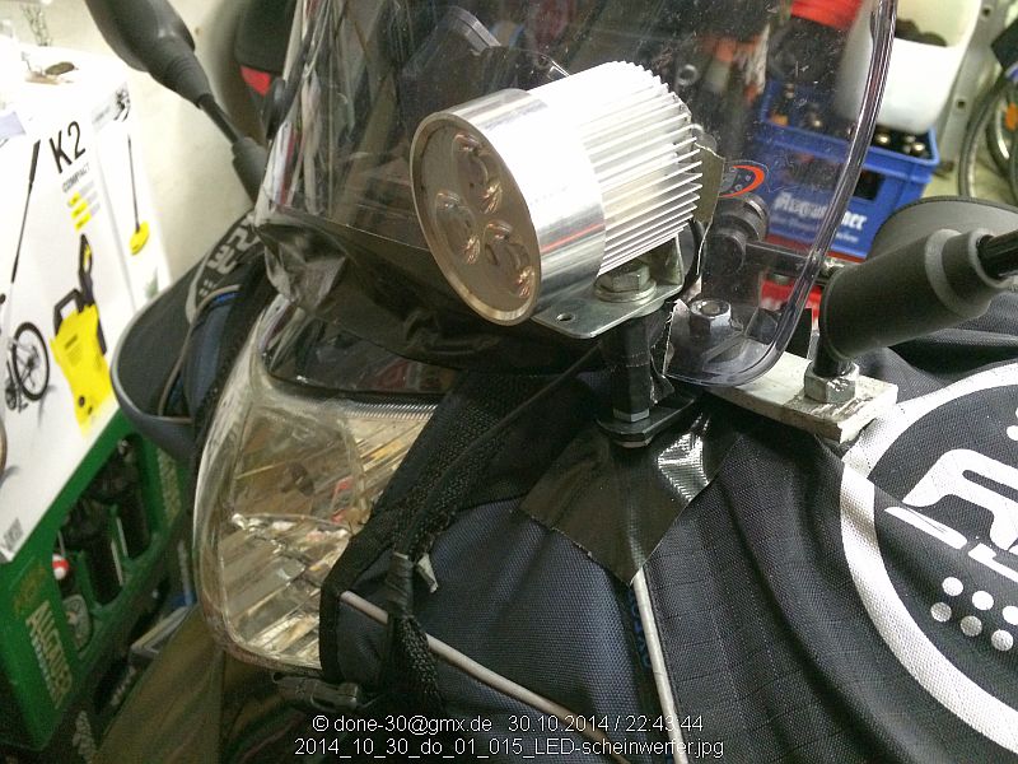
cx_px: 509
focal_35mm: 30
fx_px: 882
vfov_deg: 46.8
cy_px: 382
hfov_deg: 60.0
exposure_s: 1/30
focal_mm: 4.12
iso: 320
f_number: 2.2
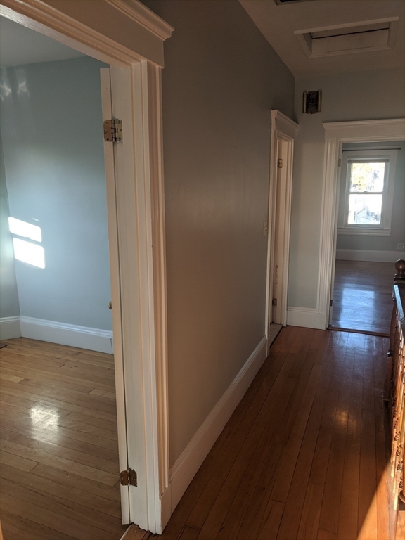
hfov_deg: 53.1
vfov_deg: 67.3
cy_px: 270
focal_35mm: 26
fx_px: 406
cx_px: 202
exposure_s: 1/170
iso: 70
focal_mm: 4.67
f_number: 2
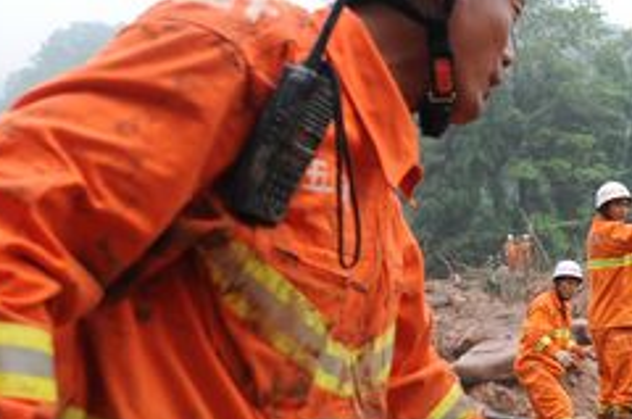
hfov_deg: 32.5
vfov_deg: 22.5
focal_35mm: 60
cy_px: 237
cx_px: 514
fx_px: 1051
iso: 1250
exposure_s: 1/800
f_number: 4
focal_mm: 16
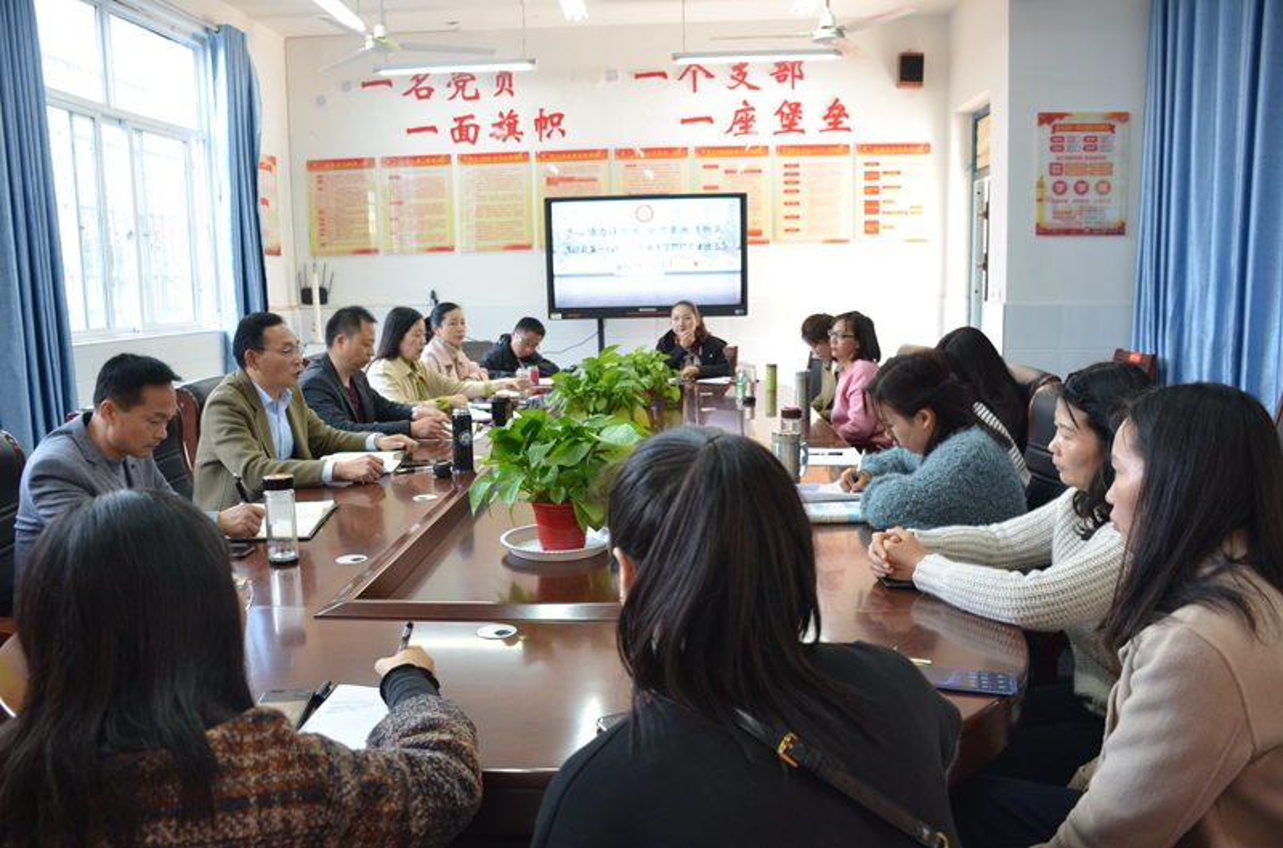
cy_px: 424
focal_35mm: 27
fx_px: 960
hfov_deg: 67.5
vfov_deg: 47.7
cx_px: 642
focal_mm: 18
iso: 500
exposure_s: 1/30
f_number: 3.5
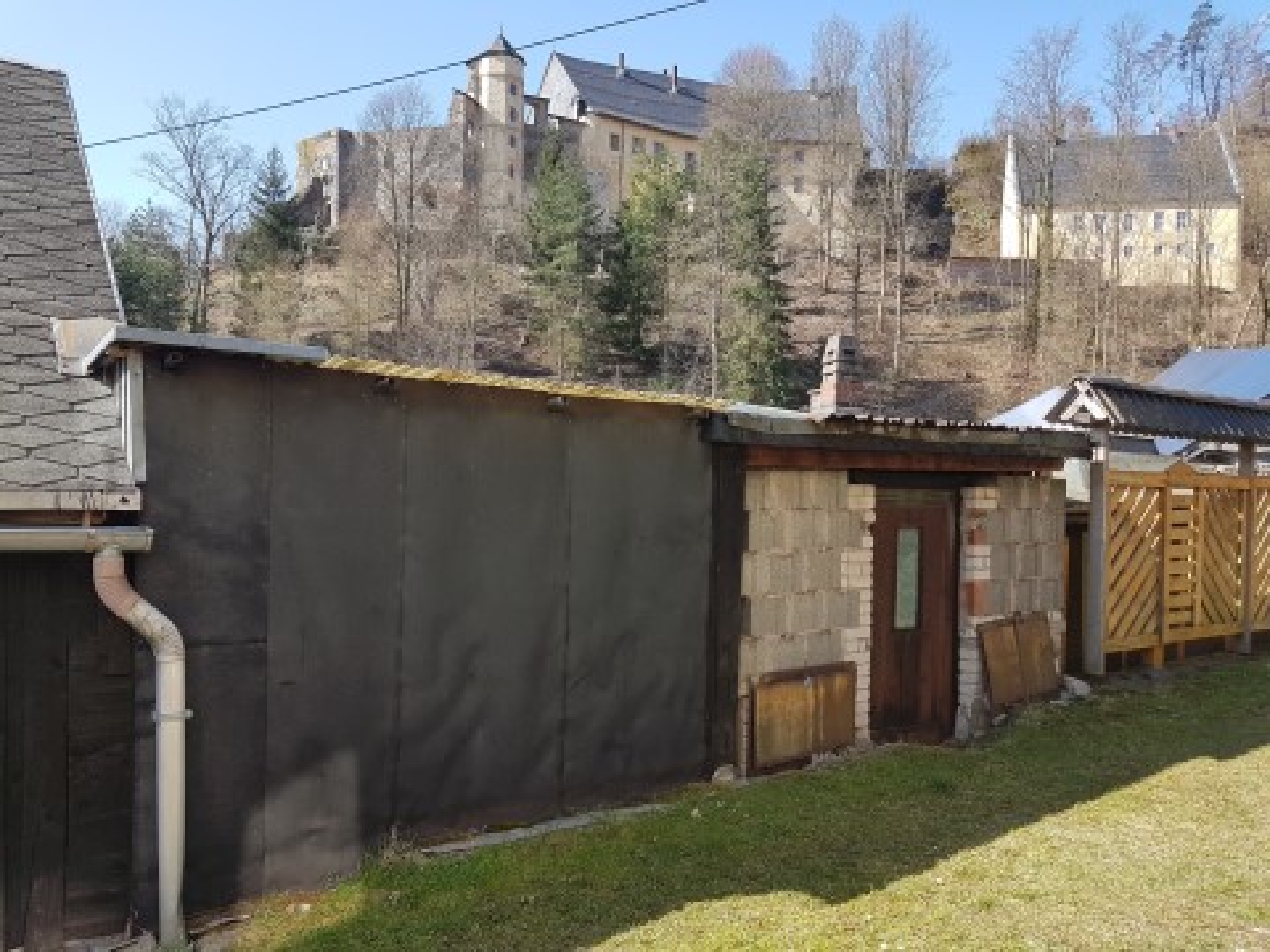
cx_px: 635
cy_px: 476
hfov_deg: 67.3
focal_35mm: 26
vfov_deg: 53.1
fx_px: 954
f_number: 1.7
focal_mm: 4.2
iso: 40
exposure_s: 1/618
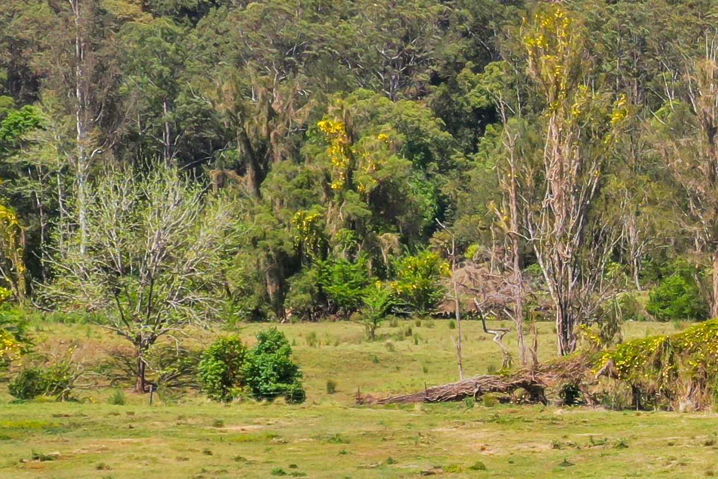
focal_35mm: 118
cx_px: 1180
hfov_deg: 15.5
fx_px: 2354
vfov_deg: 11.6
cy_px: 403
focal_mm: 10.26
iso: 100
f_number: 5.6
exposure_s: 1/320
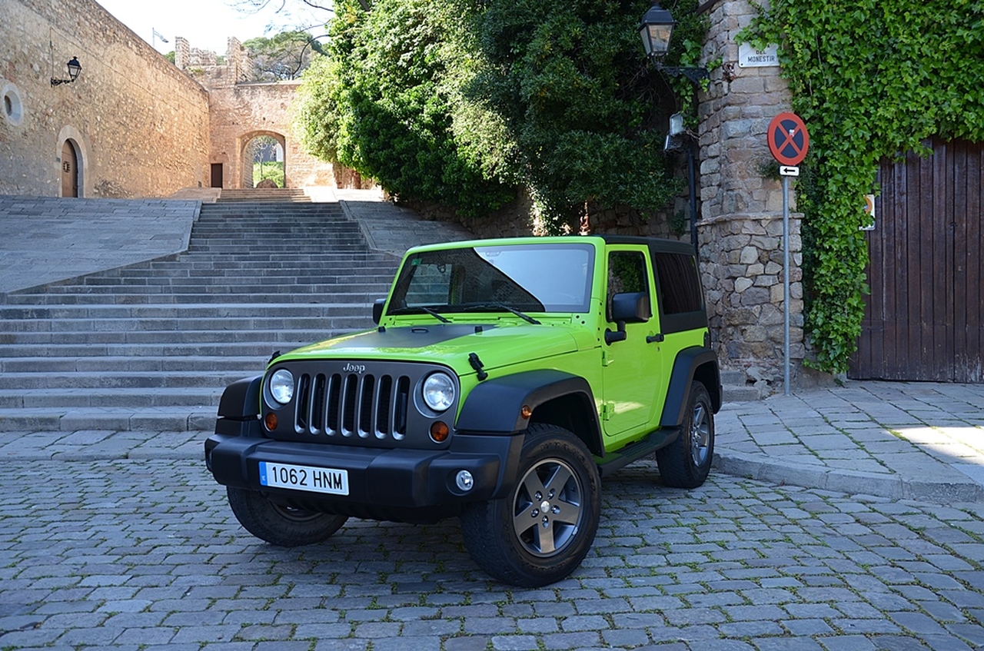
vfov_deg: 39.8
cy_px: 326
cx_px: 492
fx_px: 900
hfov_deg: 57.3
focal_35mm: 33
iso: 200
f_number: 5.6
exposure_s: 1/125
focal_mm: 22
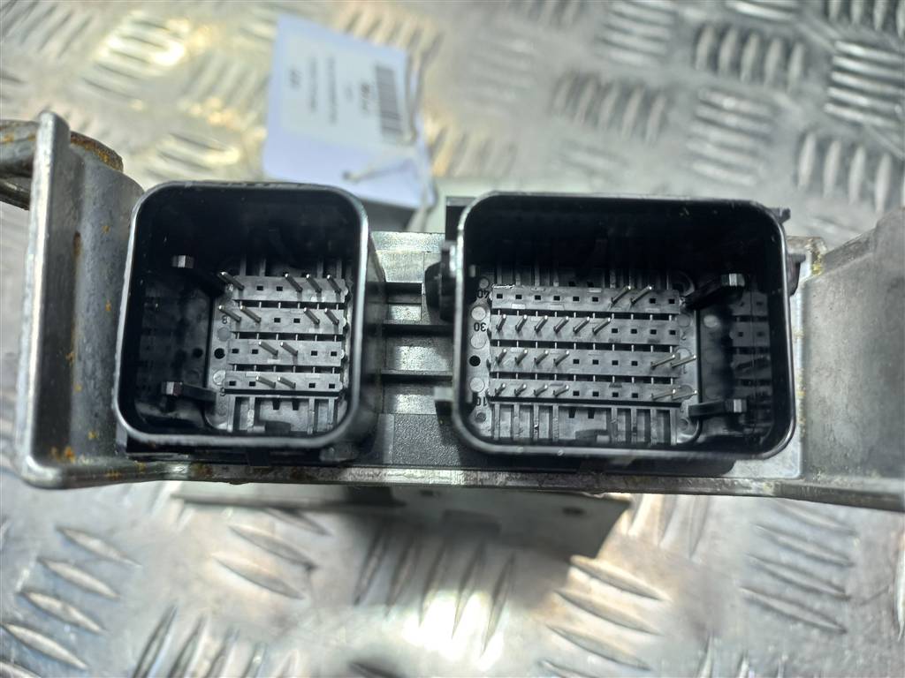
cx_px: 452
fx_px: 654
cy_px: 339
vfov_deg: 54.9
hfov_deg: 69.4
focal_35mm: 25
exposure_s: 1/50
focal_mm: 4.6
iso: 40
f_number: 1.8
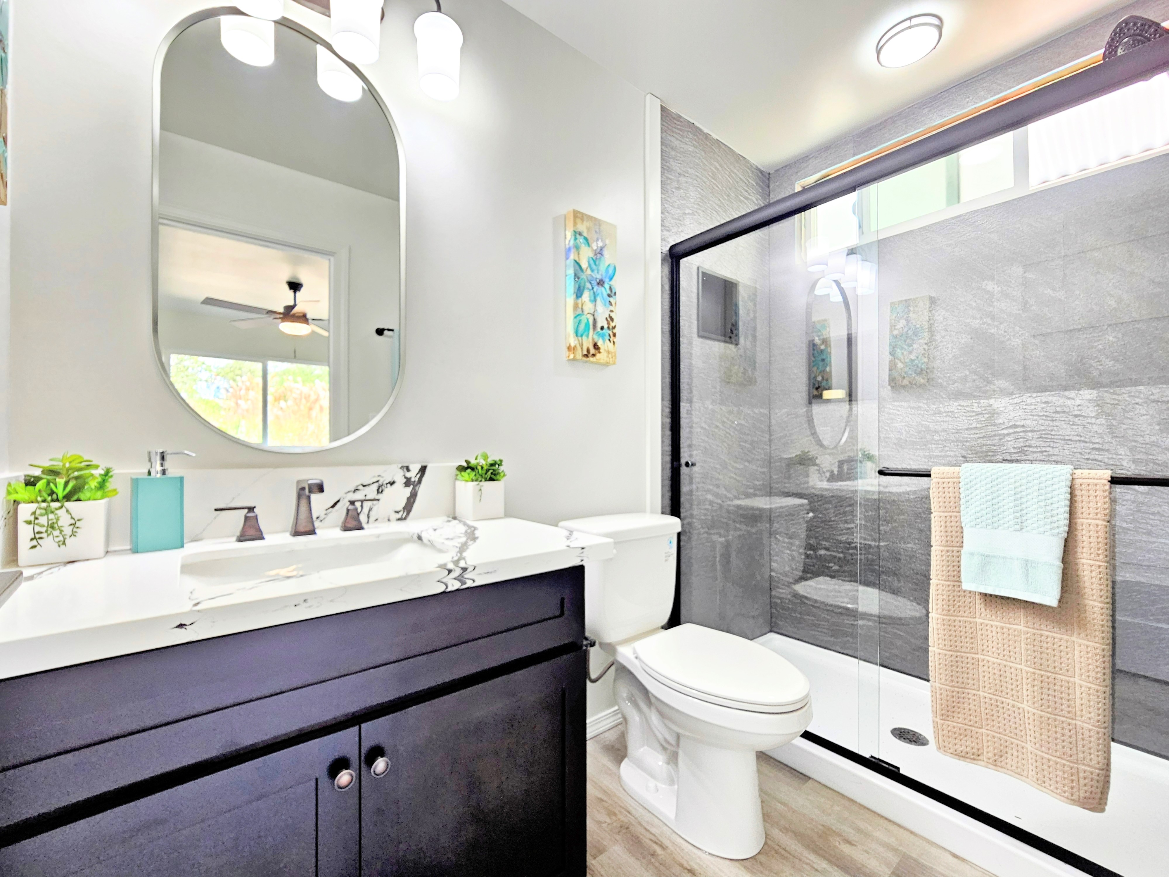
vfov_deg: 89.9
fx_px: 439
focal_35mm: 13
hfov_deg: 106.2
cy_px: 438
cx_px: 584
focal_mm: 2.2
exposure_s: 1/60
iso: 200
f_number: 2.2
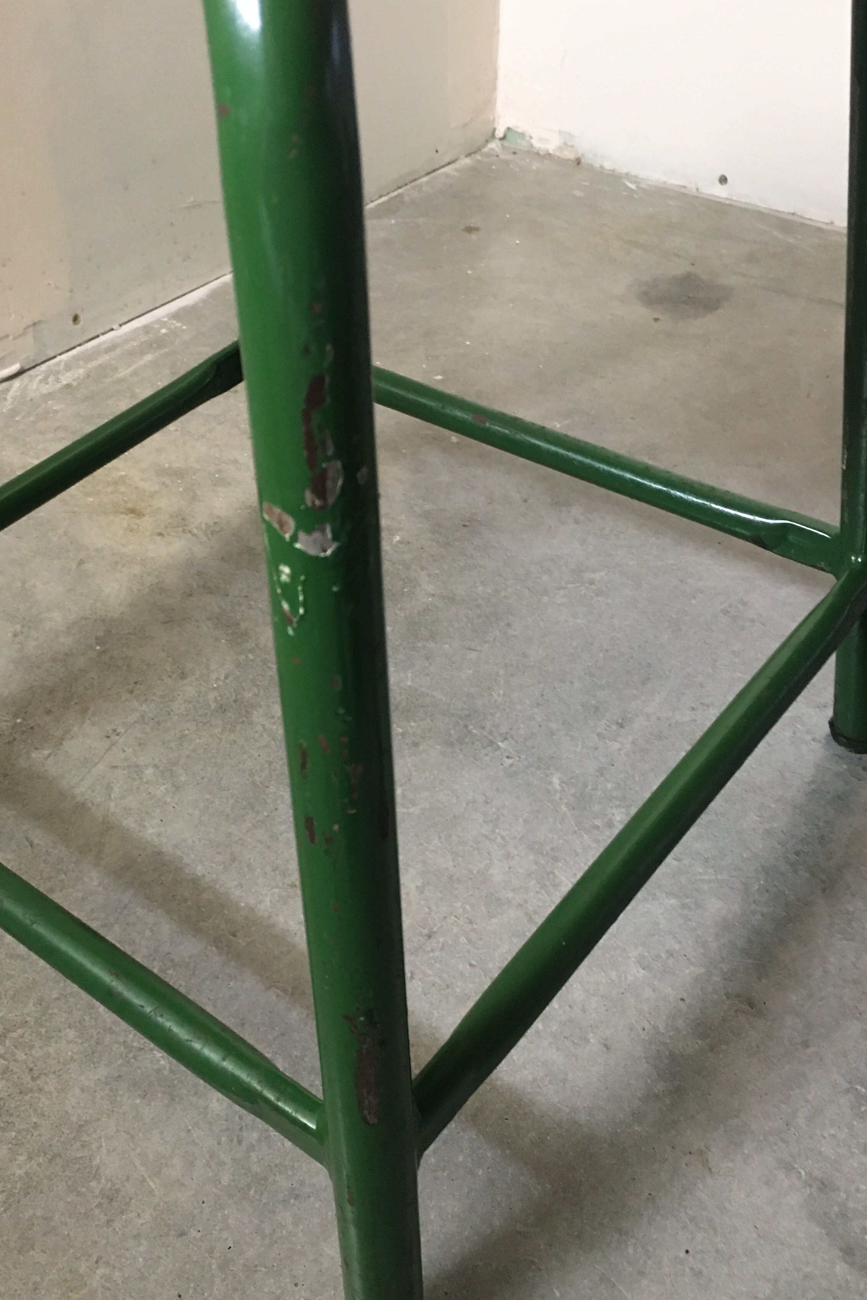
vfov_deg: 53.1
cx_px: 320
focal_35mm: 36
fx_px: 1300
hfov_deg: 36.6
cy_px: 695
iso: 200
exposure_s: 1/33
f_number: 2.2
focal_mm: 4.15
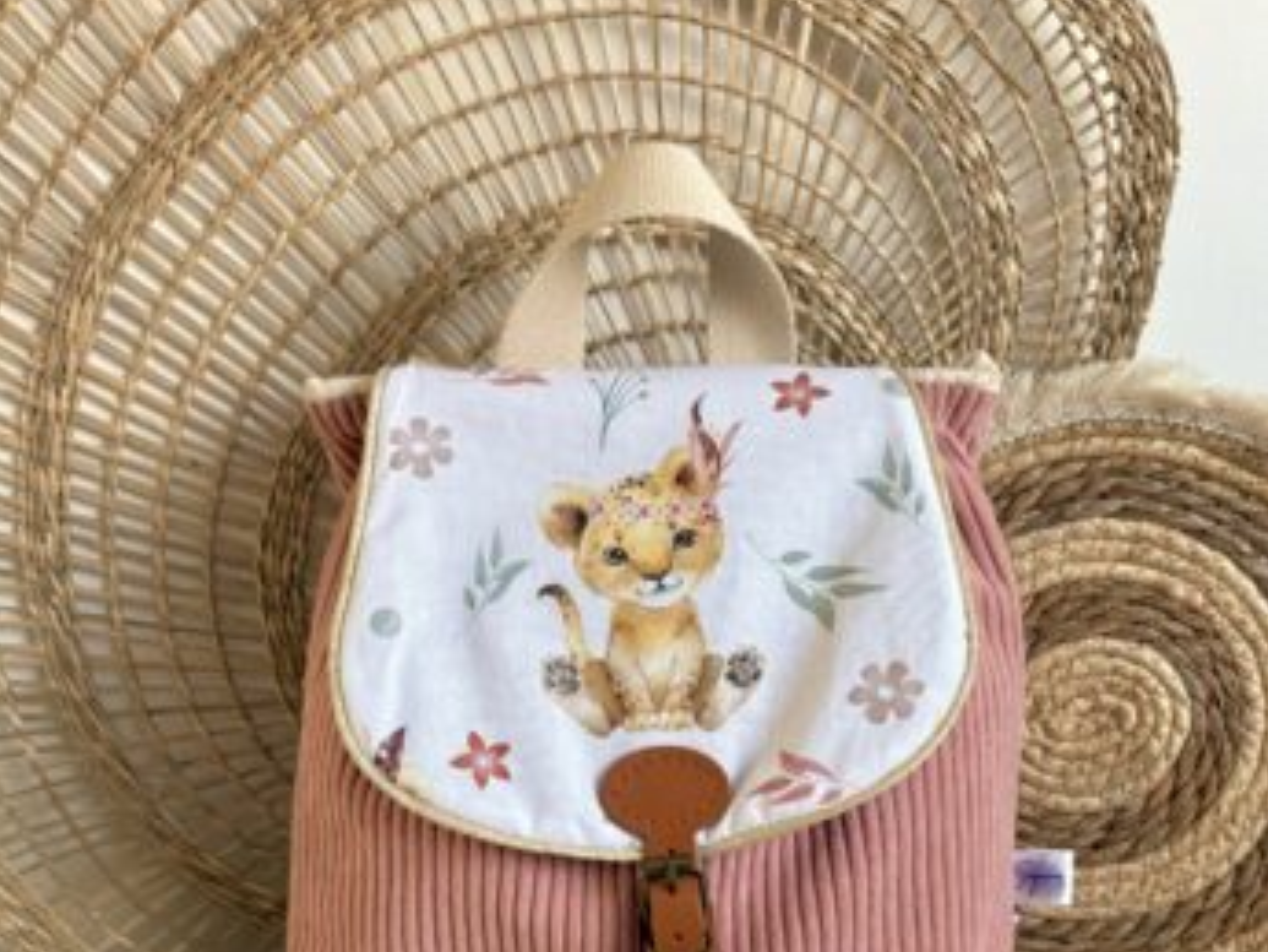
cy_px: 702
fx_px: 1283
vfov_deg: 39.7
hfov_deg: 52.6
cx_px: 632
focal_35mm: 35
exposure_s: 1/60
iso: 125
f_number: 1.6
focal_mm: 5.96
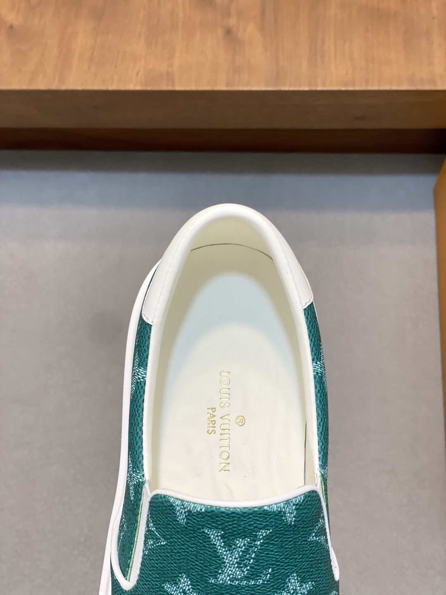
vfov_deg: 36.8
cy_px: 298
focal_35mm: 52
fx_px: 893
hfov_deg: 28.0
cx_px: 223
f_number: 2
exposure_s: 1/100
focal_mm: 6
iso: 80
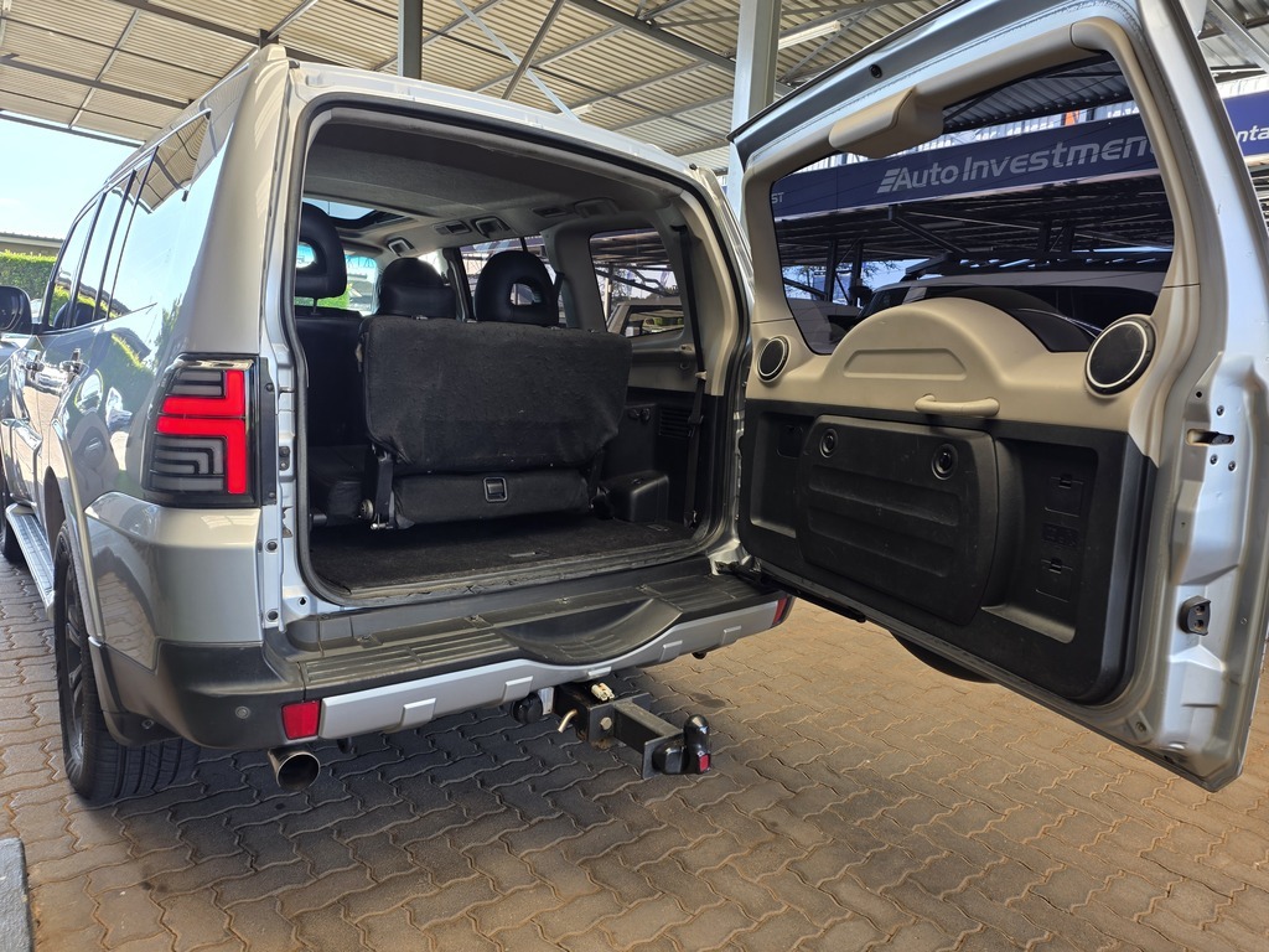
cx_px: 634
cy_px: 476
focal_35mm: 23
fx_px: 843
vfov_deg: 58.9
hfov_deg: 73.9
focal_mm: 6.25
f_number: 1.7
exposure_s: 1/51.8
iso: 20
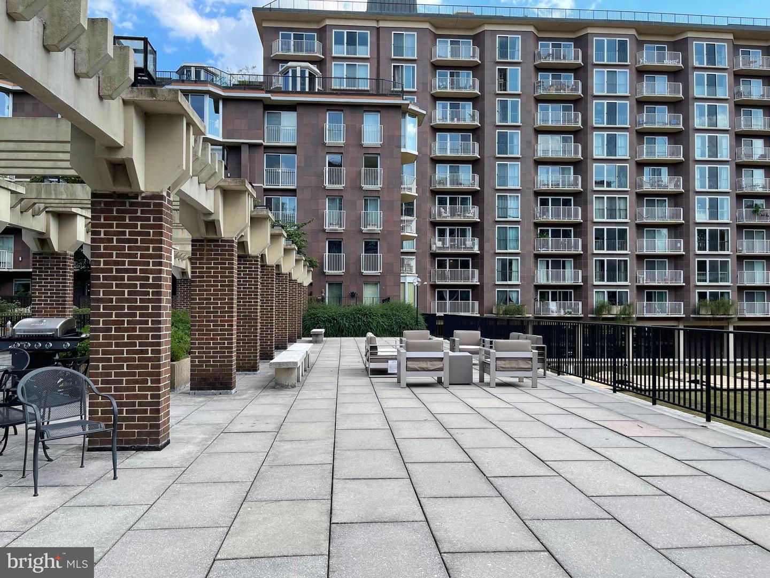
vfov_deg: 53.1
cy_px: 289
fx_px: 578
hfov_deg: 67.3
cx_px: 385
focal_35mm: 26
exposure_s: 1/848
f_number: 1.6
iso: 32
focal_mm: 5.1
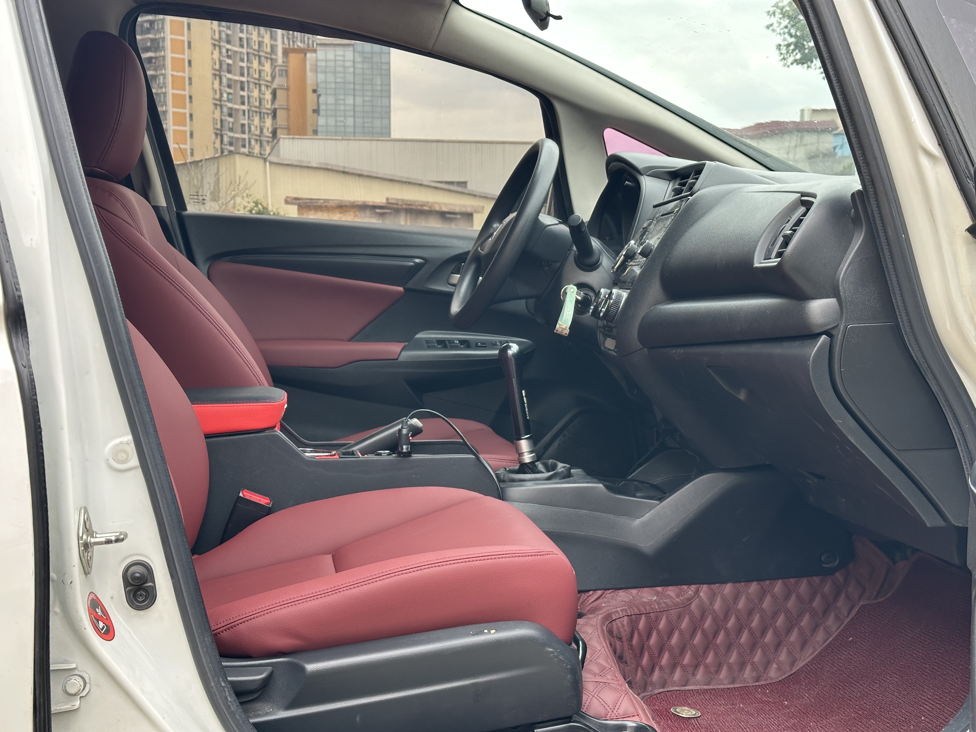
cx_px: 488
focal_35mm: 48
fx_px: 1353
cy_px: 366
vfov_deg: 30.3
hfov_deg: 39.7
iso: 64
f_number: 1.78
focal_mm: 6.86
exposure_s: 1/299
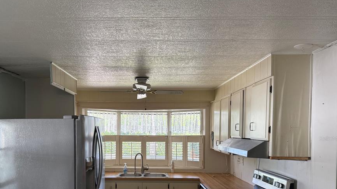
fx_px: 277
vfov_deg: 37.0
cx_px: 143
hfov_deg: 62.3
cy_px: 138
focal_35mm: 31
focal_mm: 6.76
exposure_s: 1/120
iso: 160
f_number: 1.78
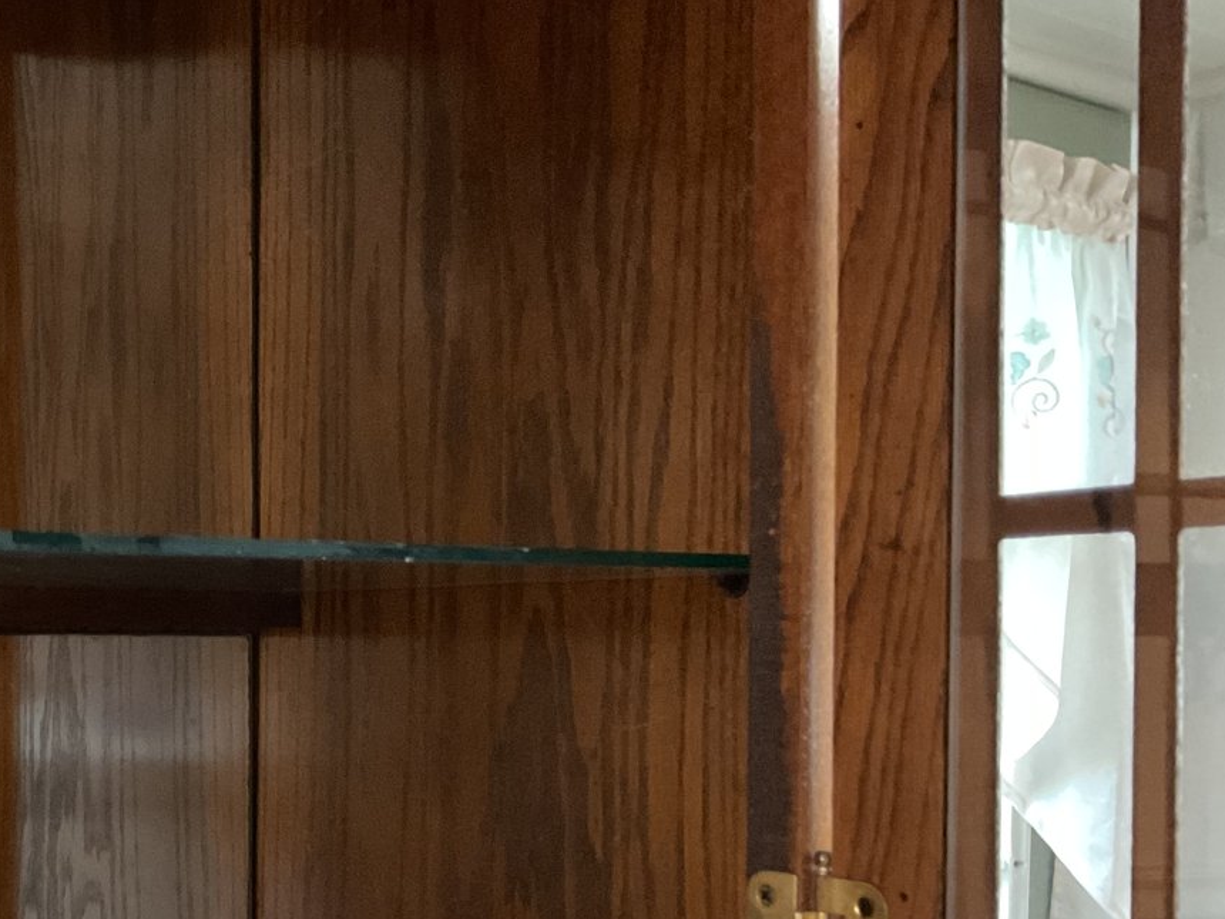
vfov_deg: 28.1
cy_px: 692
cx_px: 170
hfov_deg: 35.7
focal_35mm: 51
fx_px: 1805
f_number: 1.8
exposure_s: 1/24
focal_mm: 3
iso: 500
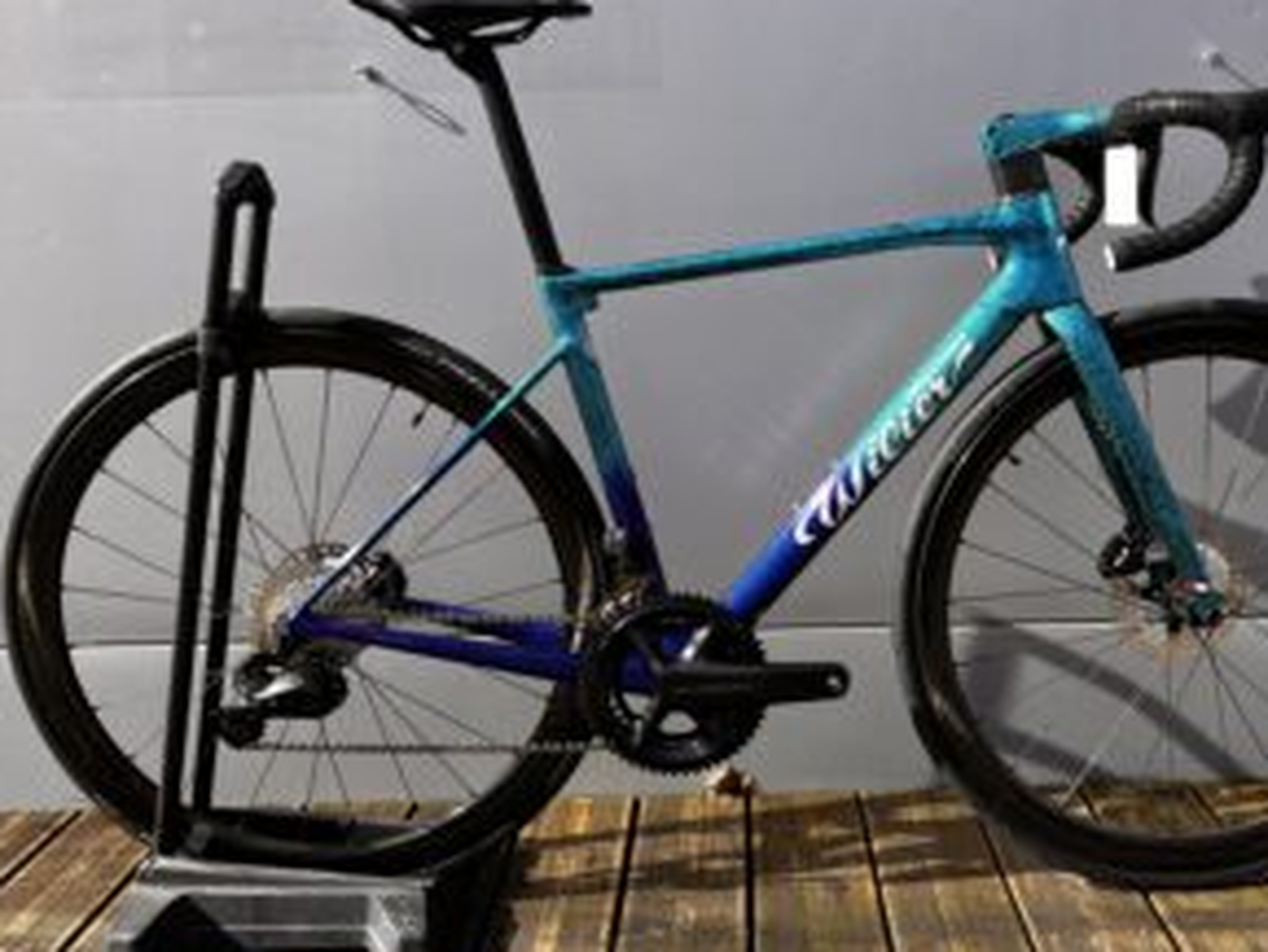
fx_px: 1319
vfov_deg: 39.7
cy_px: 465
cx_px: 768
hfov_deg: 51.0
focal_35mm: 36
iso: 50
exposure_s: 1/1600
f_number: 1.6
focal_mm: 5.1
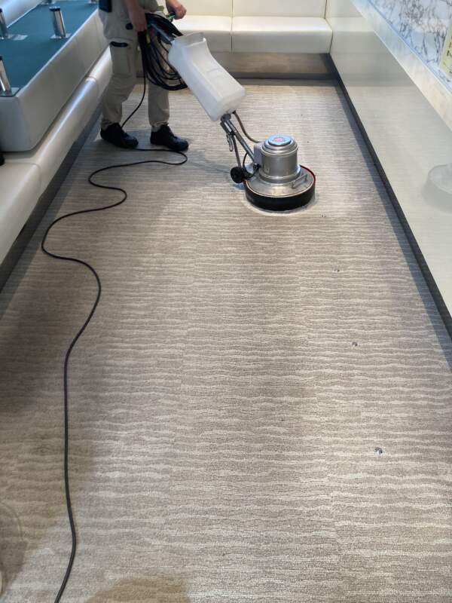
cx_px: 226
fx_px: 487
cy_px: 302
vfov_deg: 63.4
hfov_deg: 49.7
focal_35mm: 28
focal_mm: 3.99
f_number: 1.8
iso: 64
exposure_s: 1/60
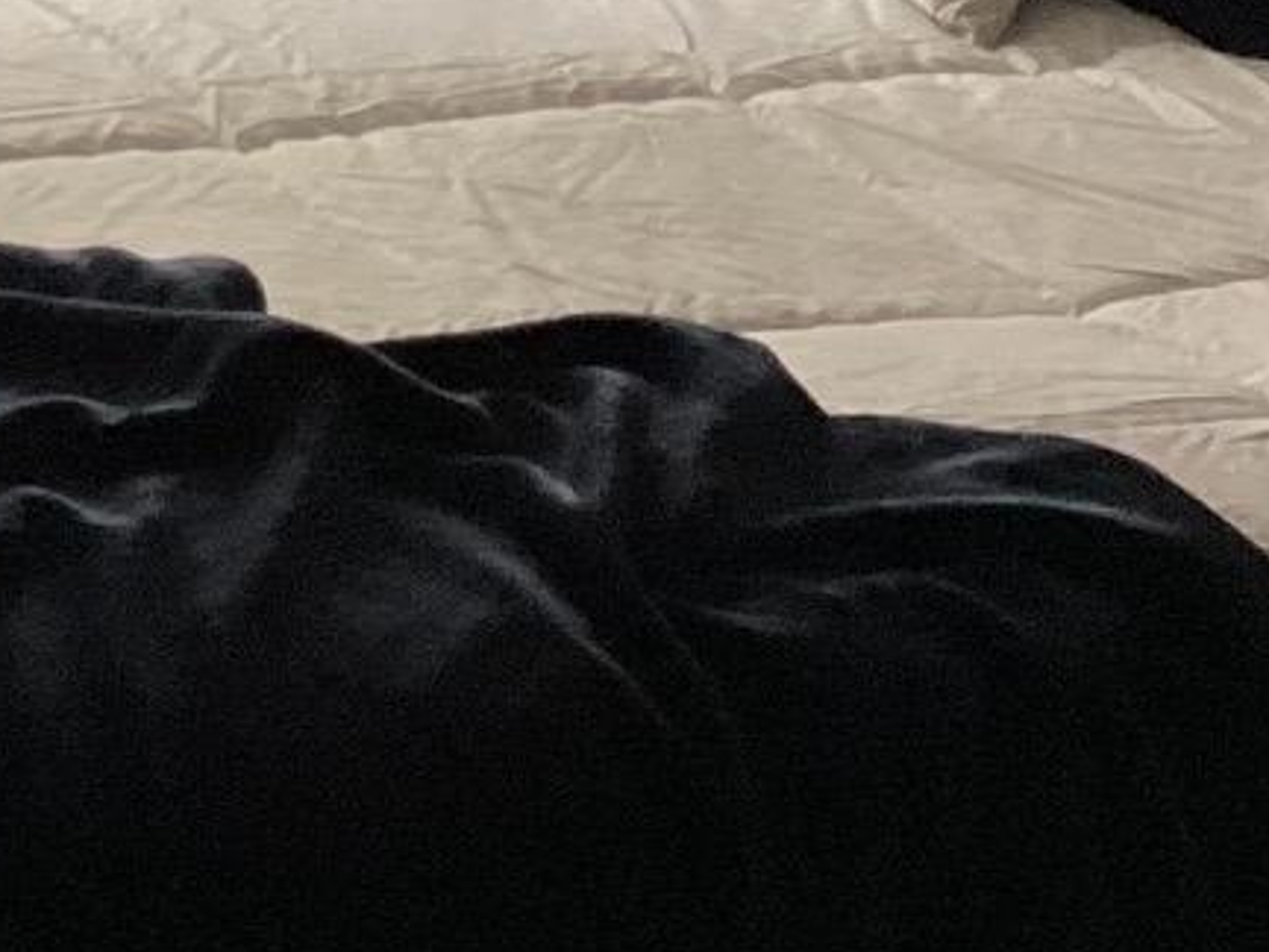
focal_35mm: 147
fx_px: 5389
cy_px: -632
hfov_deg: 13.3
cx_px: 197
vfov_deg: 9.7
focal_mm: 3.3
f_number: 2.4
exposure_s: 1/60
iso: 160
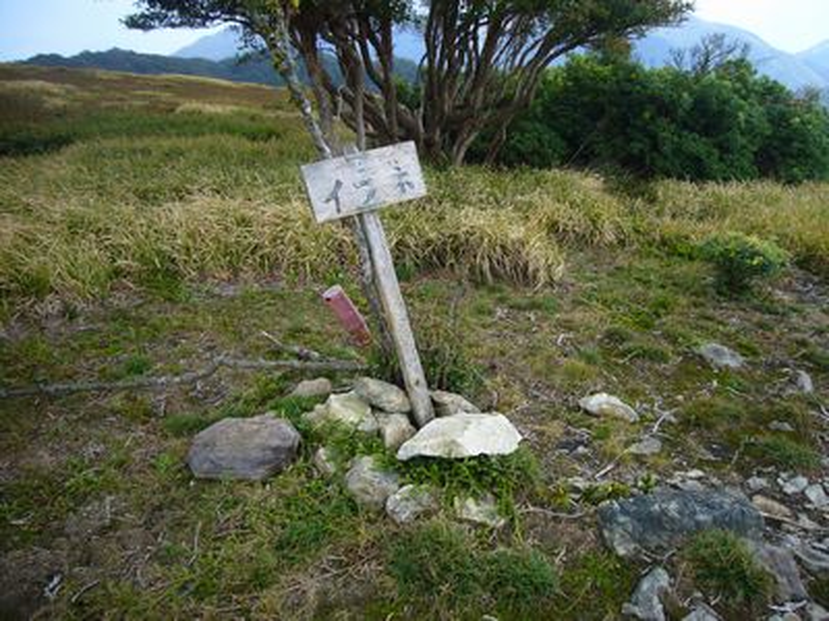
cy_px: 310
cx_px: 414
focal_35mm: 28
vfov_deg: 49.7
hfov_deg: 63.4
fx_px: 671
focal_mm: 4.6
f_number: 2.8
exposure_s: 1/250
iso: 80
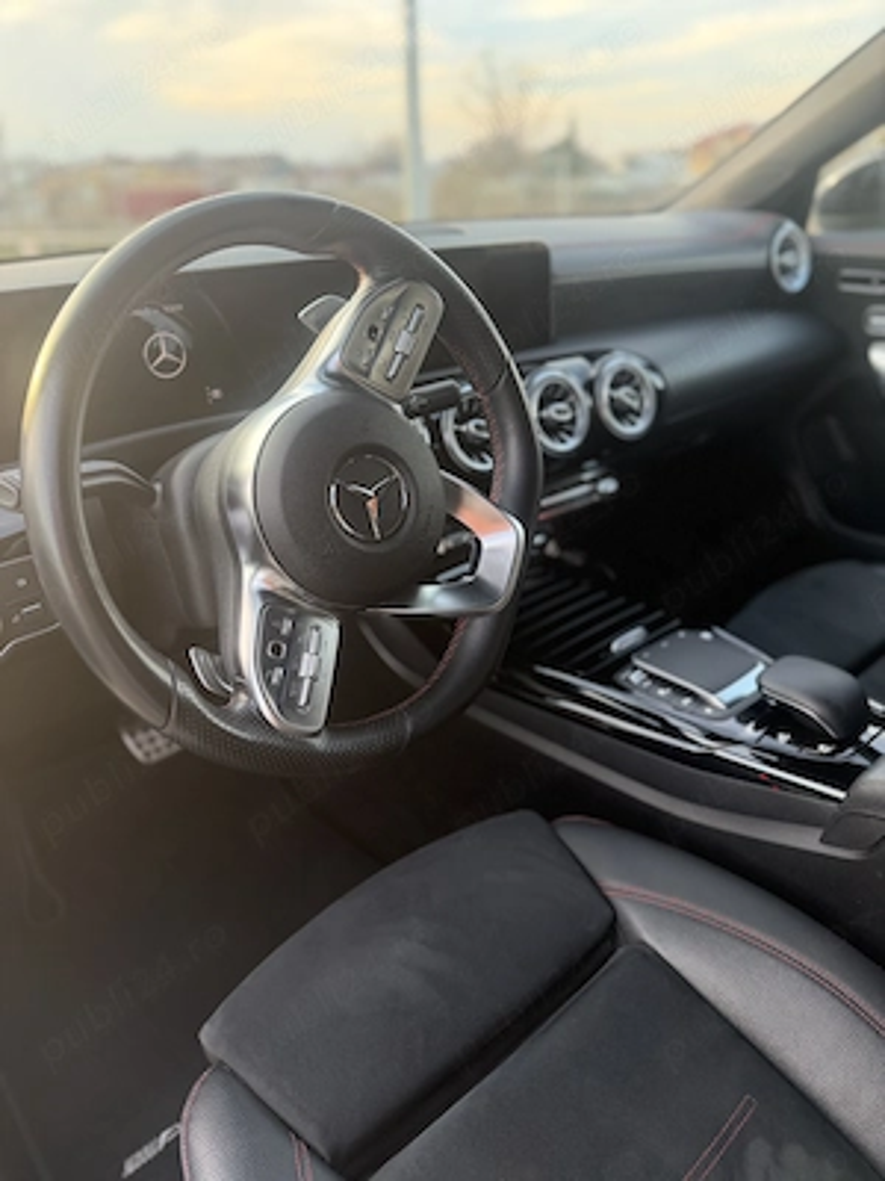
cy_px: 590
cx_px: 442
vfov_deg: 71.6
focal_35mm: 24
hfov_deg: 56.8
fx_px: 818
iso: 200
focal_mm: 6.76
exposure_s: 1/189
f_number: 1.78
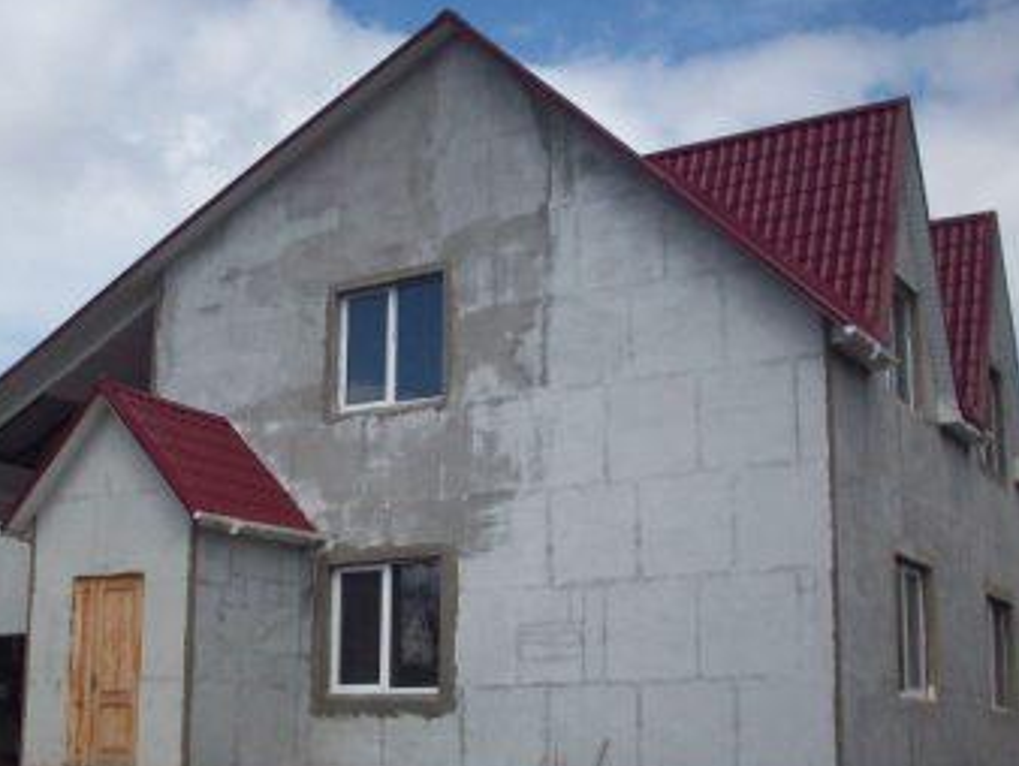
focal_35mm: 49
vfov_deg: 29.6
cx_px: 470
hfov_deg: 38.9
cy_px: 476
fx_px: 1443
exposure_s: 1/1314
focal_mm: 6.2
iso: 200
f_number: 5.6
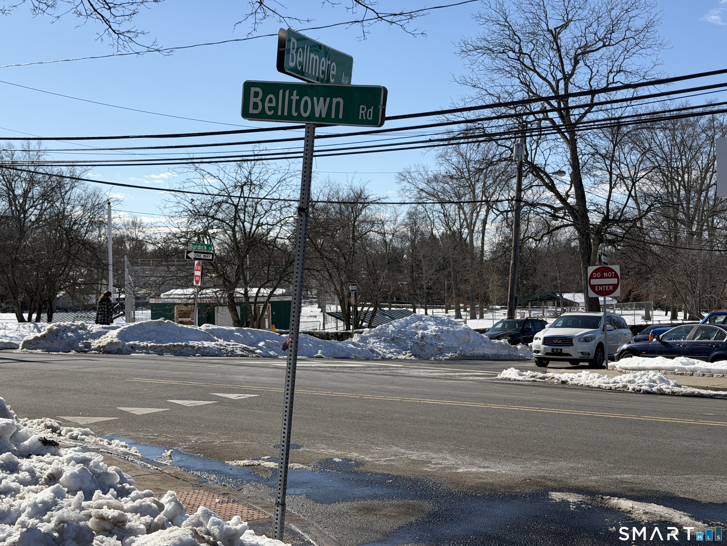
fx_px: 1008
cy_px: 273
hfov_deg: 39.7
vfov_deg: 30.3
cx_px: 364
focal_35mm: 48
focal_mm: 6.76
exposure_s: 1/7143
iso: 64
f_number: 1.78
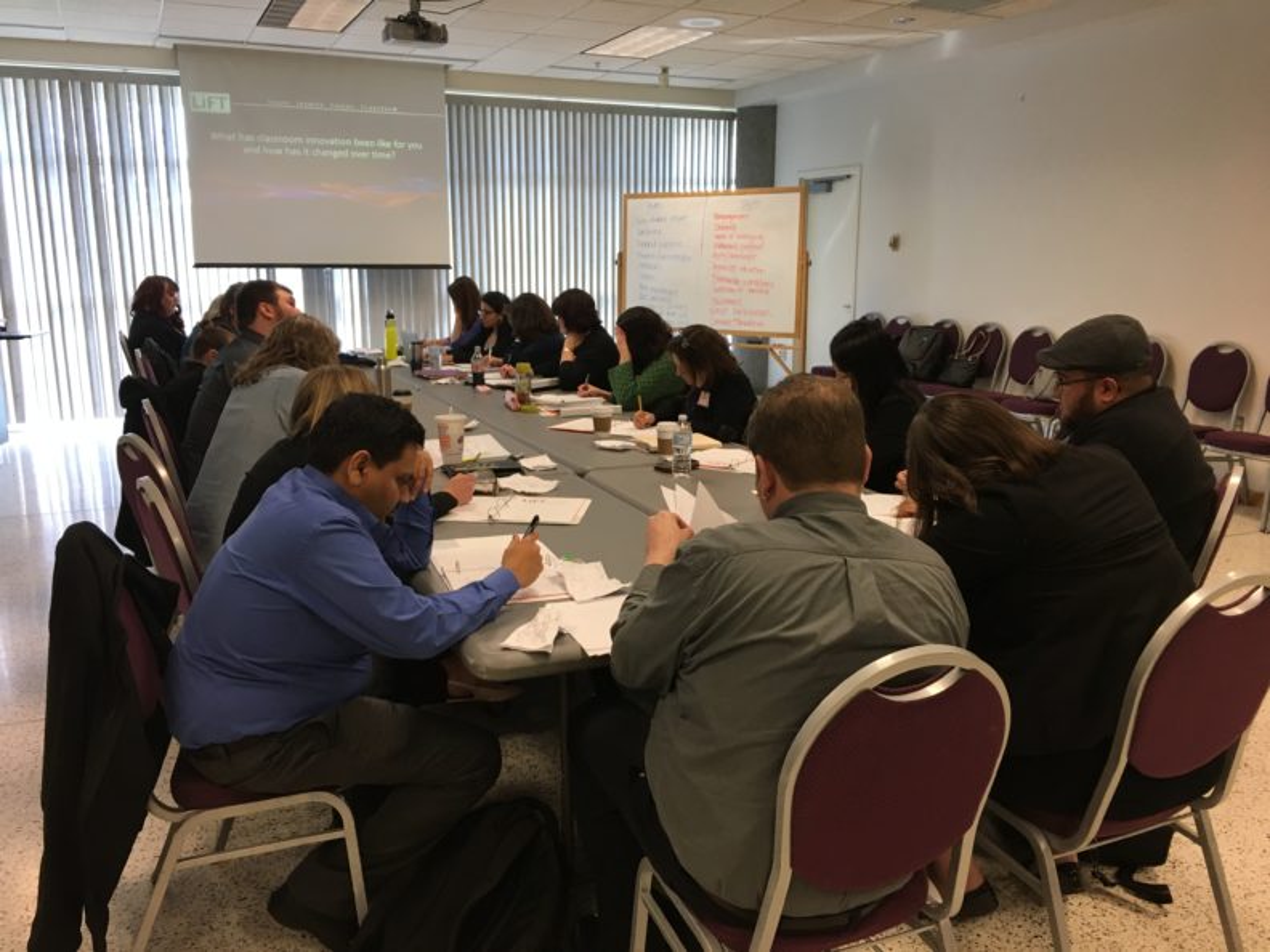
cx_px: 635
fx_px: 1064
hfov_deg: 61.7
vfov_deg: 48.2
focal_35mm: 29
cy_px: 476
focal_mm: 4.15
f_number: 2.2
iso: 40
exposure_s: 1/30
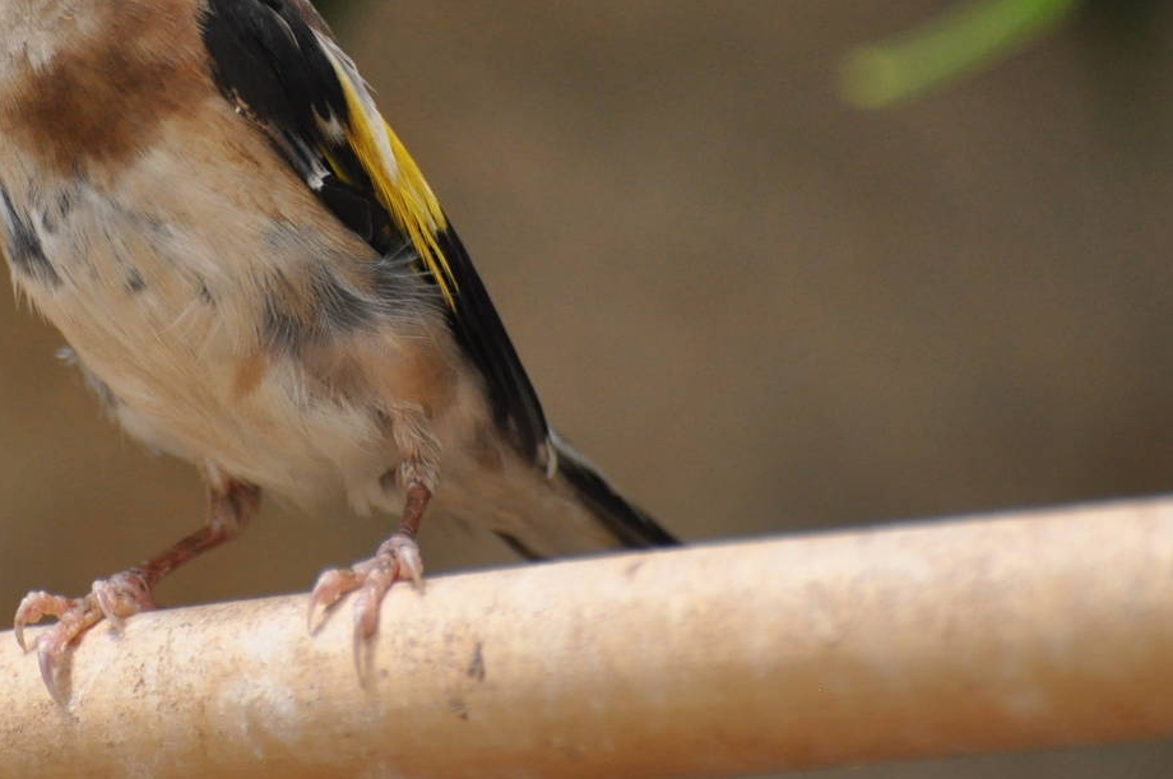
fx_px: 17833
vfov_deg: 2.5
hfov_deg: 3.8
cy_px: 105
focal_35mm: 548
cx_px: 258
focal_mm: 210
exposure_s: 1/500
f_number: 5.3
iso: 1250
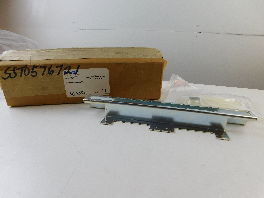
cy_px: 99
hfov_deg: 73.9
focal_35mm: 23
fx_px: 175
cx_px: 132
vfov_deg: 58.9
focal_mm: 4
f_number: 3
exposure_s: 1/30
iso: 125
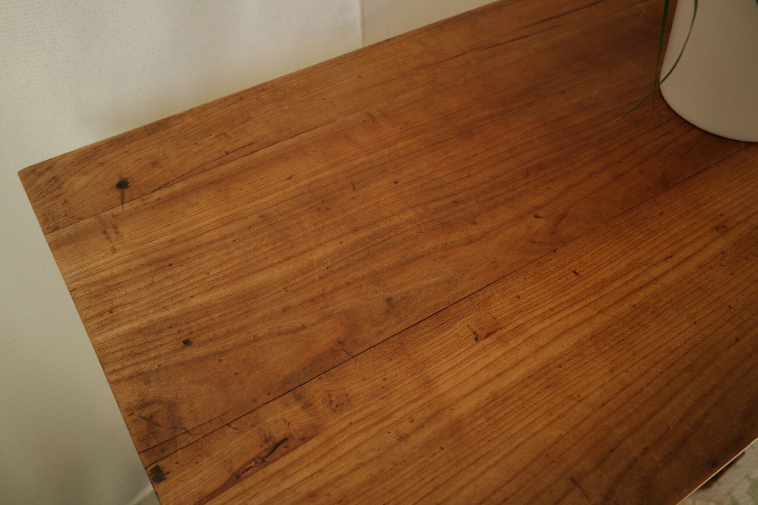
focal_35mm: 30
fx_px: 632
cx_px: 379
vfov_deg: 43.6
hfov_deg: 61.9
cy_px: 252
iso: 200
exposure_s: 1/30
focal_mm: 20
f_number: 6.3
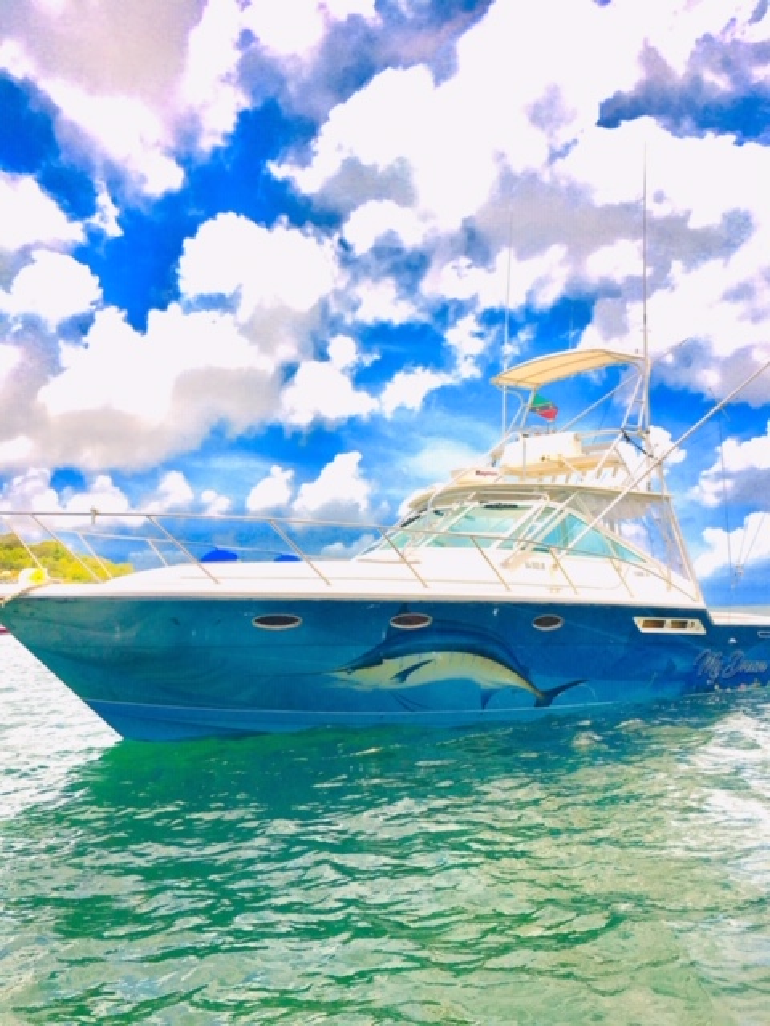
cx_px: 385
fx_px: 860
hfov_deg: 48.2
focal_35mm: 29
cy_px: 513
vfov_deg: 61.7
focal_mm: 4.15
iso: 25
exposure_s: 1/2653
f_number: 2.2
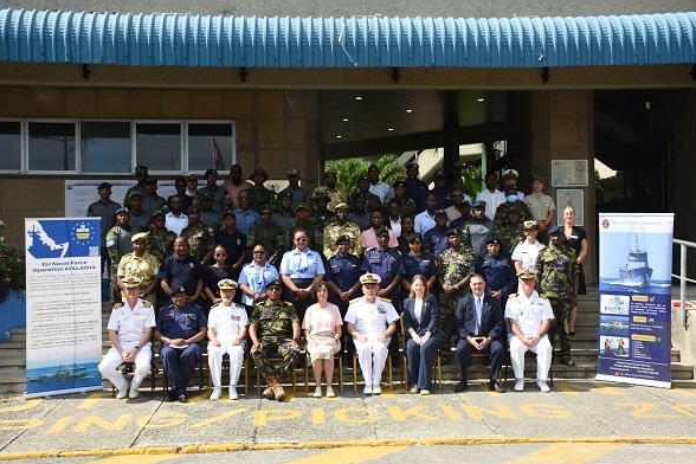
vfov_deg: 27.5
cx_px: 344
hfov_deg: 40.3
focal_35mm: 49
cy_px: 236
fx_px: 947
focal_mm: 32
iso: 100
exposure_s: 1/320
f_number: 6.3
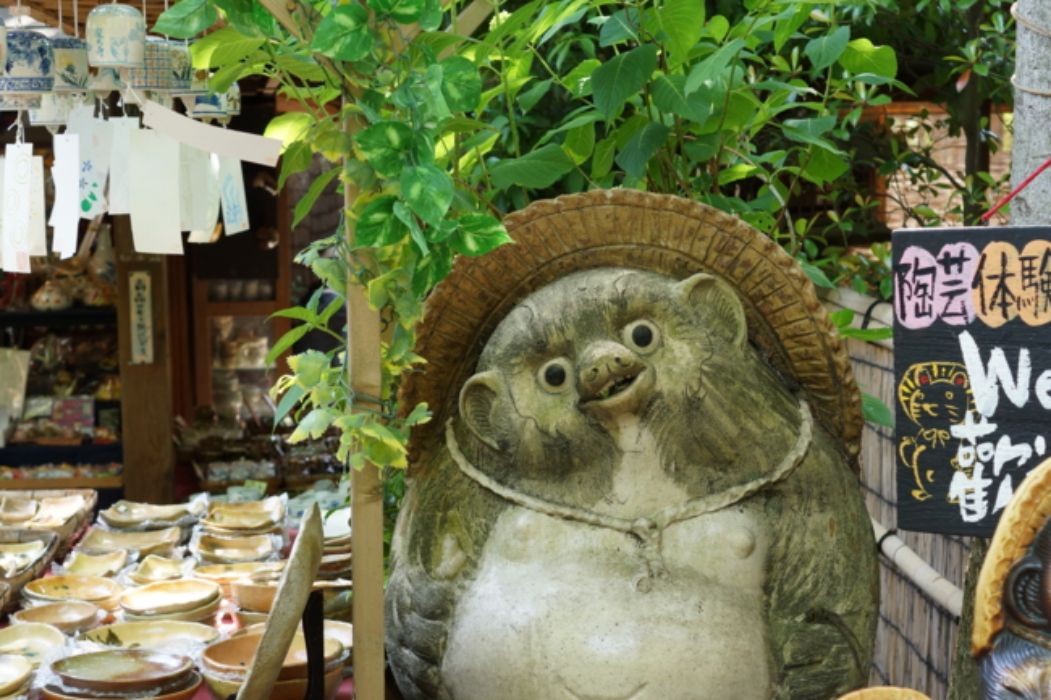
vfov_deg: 21.0
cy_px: 413
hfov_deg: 31.1
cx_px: 522
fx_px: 1886
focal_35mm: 65
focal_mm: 35
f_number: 5
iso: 320
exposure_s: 1/60
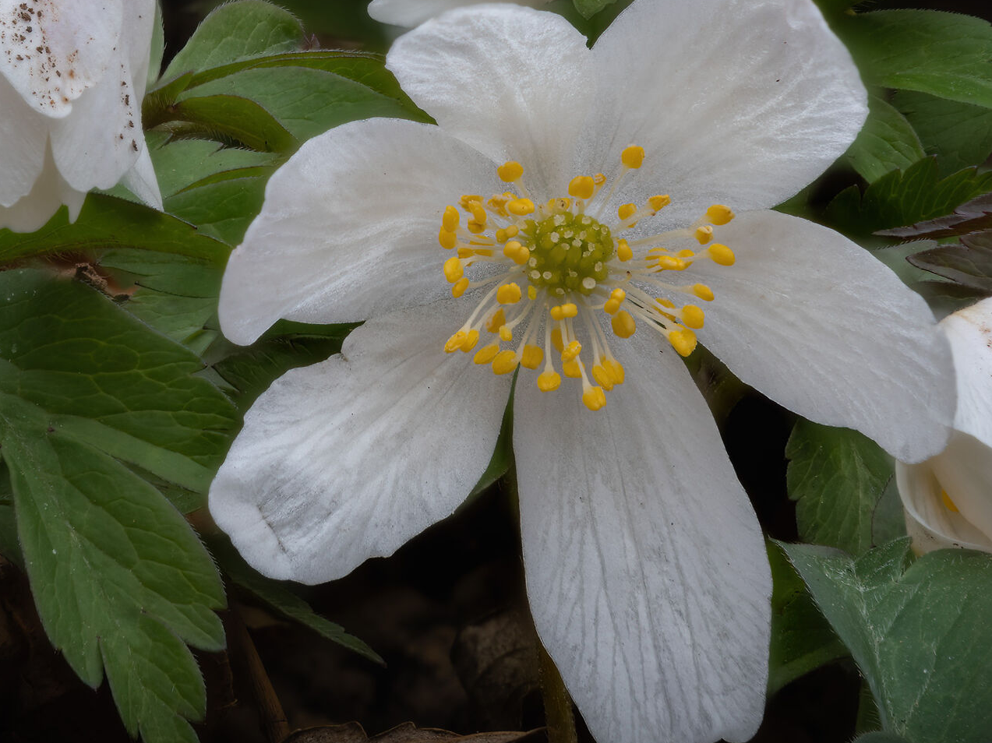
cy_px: 206
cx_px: 370
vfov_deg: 10.9
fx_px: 3896
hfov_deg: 14.5
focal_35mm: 136
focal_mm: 50
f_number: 11
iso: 100
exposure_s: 1/15
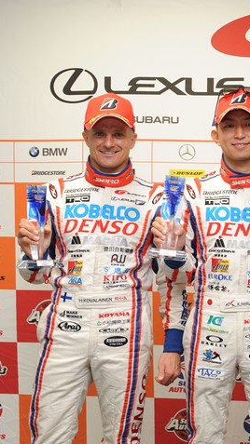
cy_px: 222
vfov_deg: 21.8
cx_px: 326
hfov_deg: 12.0
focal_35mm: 98
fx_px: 1156
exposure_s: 1/60
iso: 800
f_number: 6.7
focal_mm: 62
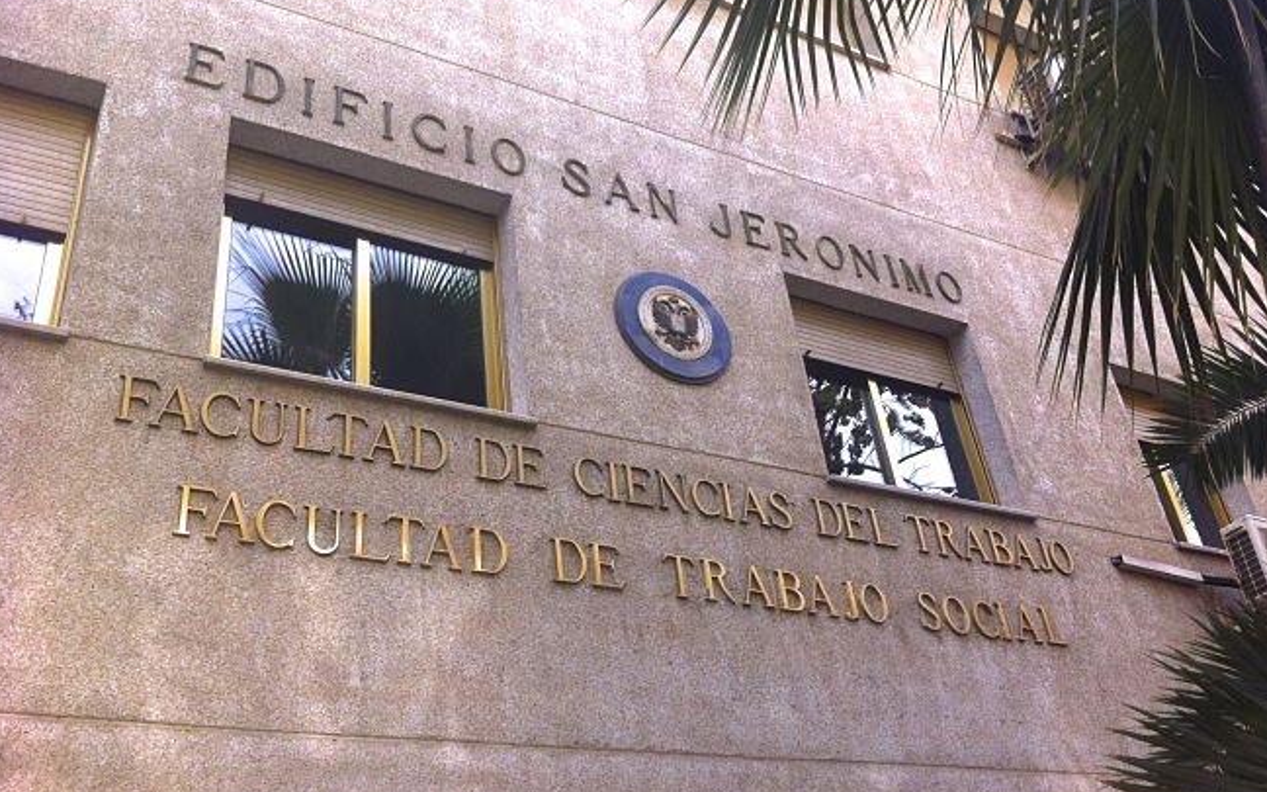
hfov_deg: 51.5
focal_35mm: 38
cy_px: 393
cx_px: 642
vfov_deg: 33.6
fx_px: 1312
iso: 80
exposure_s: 1/191
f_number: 2.8
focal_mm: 3.85
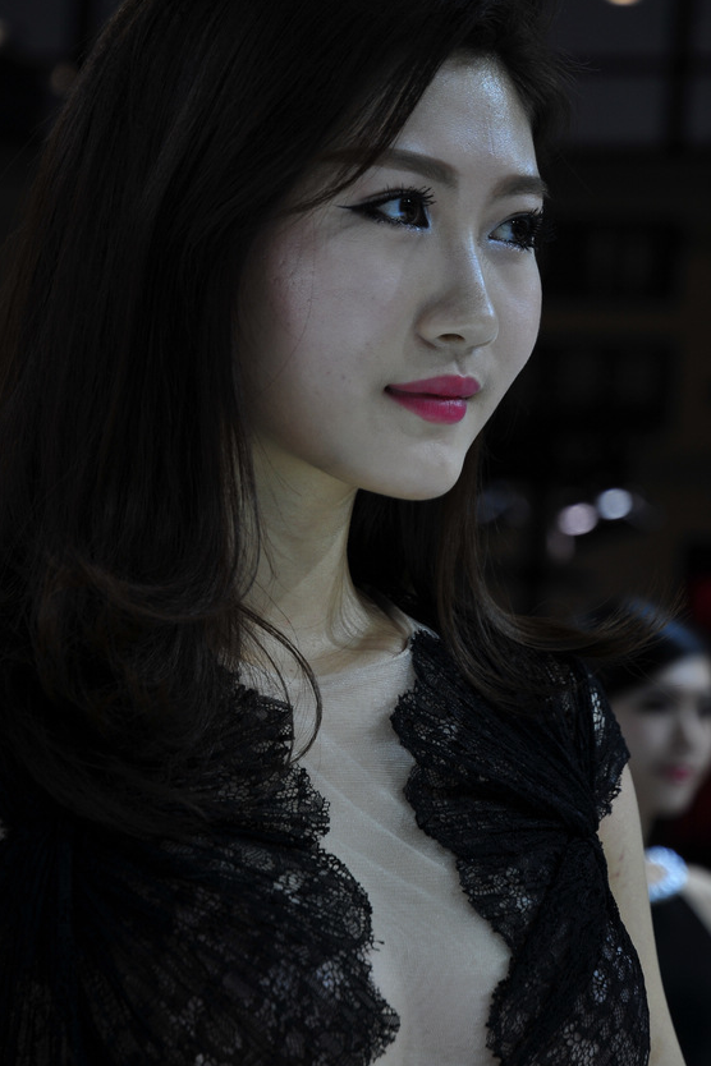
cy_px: 449
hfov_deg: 9.0
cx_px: 389
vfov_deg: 13.5
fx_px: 4520
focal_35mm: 153
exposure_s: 1/60
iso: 200
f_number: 5.6
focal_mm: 85
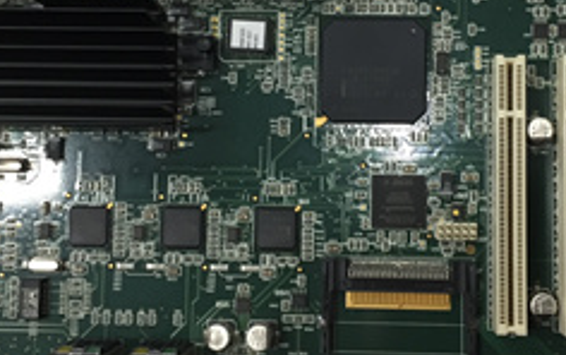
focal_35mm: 65
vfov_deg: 19.9
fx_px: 1004
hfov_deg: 31.5
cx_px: 297
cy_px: 92
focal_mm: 4.15
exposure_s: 1/33
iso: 100
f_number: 2.2
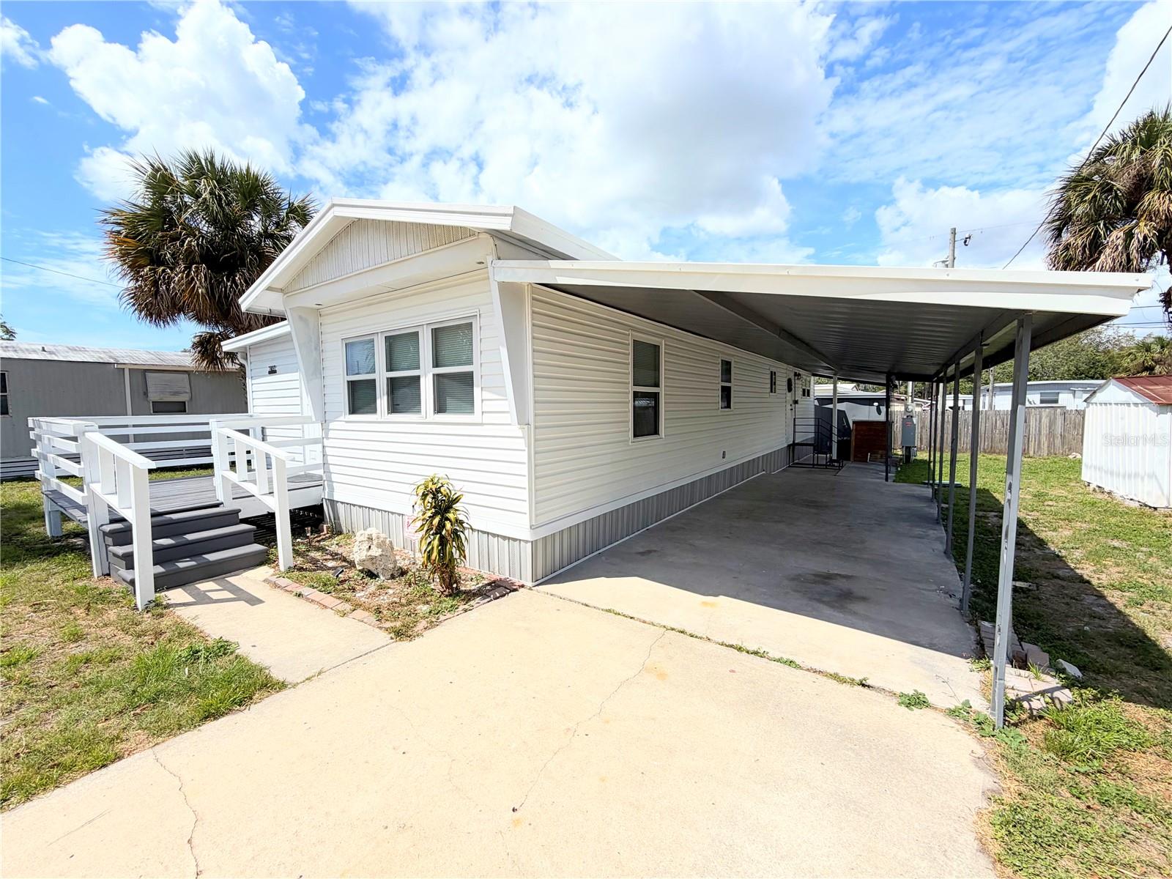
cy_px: 440
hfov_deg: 102.1
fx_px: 474
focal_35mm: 14
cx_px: 586
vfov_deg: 85.7
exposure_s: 1/1698
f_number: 2.2
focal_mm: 2.22
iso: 20
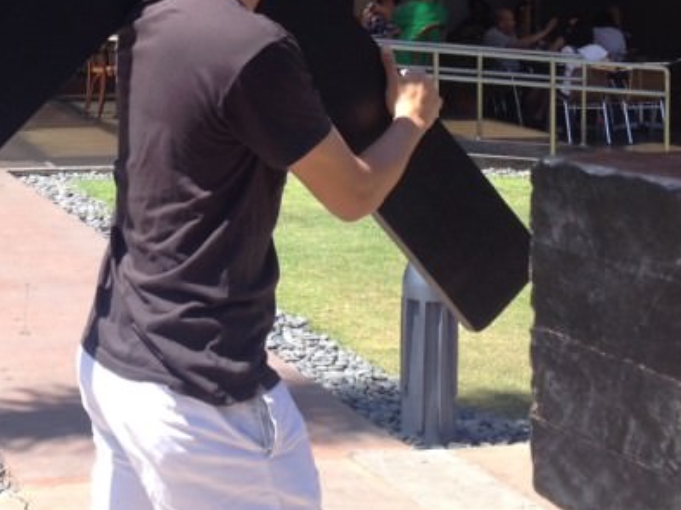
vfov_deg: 15.9
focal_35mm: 91
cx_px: 162
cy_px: 7
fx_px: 1789
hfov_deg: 21.4
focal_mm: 4.28
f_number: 2.4
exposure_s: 1/613
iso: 50
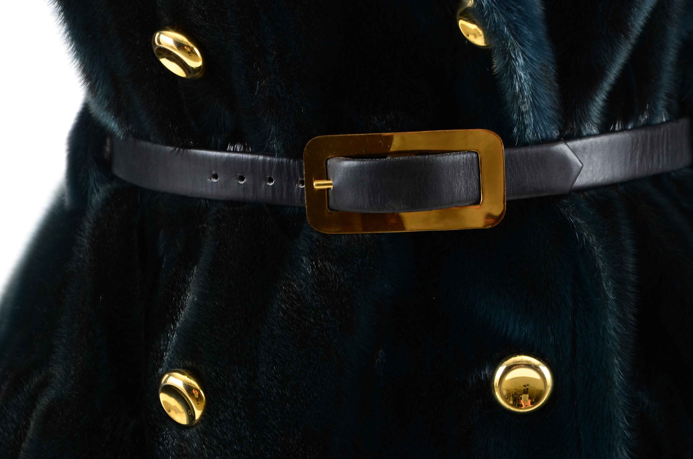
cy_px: 203
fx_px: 3527
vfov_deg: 7.4
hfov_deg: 11.2
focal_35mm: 184
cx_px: 384
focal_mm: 105
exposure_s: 1/160
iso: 200
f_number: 8
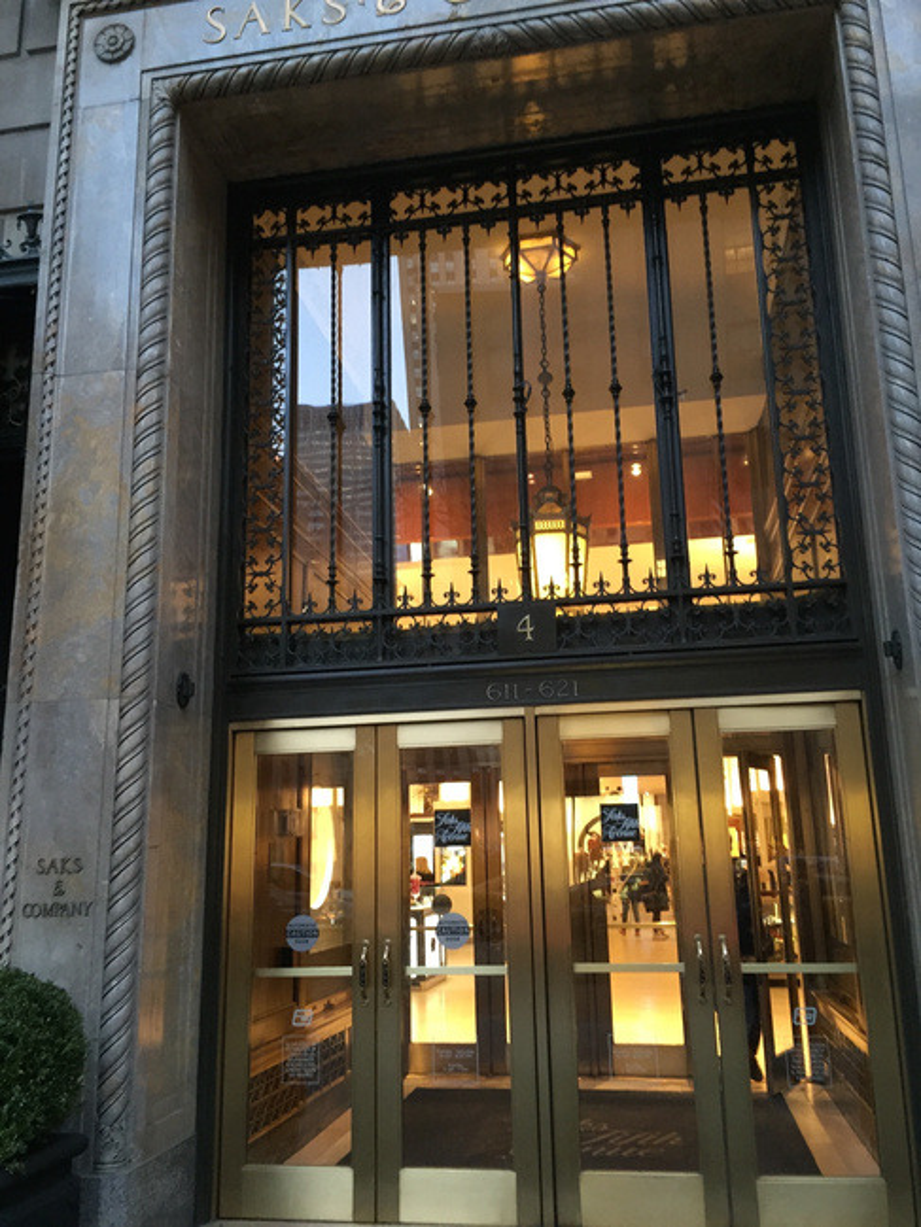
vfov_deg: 61.7
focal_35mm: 29
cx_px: 460
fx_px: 1028
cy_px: 614
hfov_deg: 48.2
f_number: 2.2
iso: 100
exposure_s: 1/30
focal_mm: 4.15
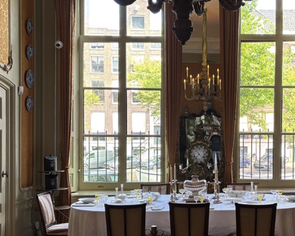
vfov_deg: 29.1
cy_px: 143
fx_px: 454
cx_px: 224
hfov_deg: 35.2
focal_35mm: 52
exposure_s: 1/115
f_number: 1.6
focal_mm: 5.96
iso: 125
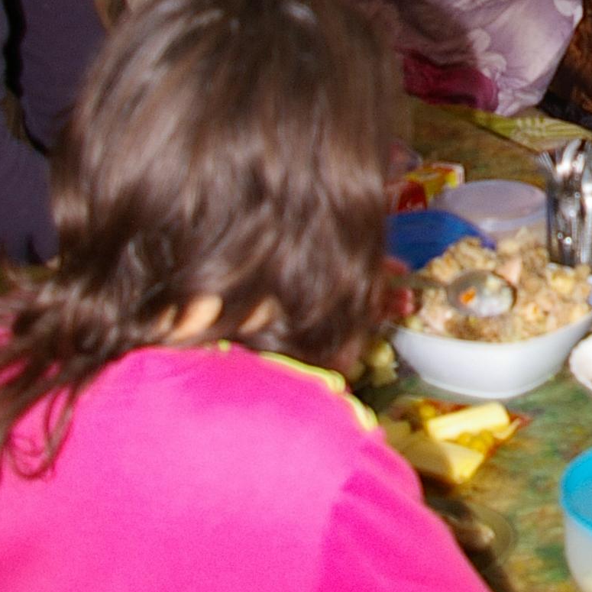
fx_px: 1722
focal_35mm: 89
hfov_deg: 18.5
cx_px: 698
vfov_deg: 18.4
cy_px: -136
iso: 200
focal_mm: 18
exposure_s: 1/30
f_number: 3.5
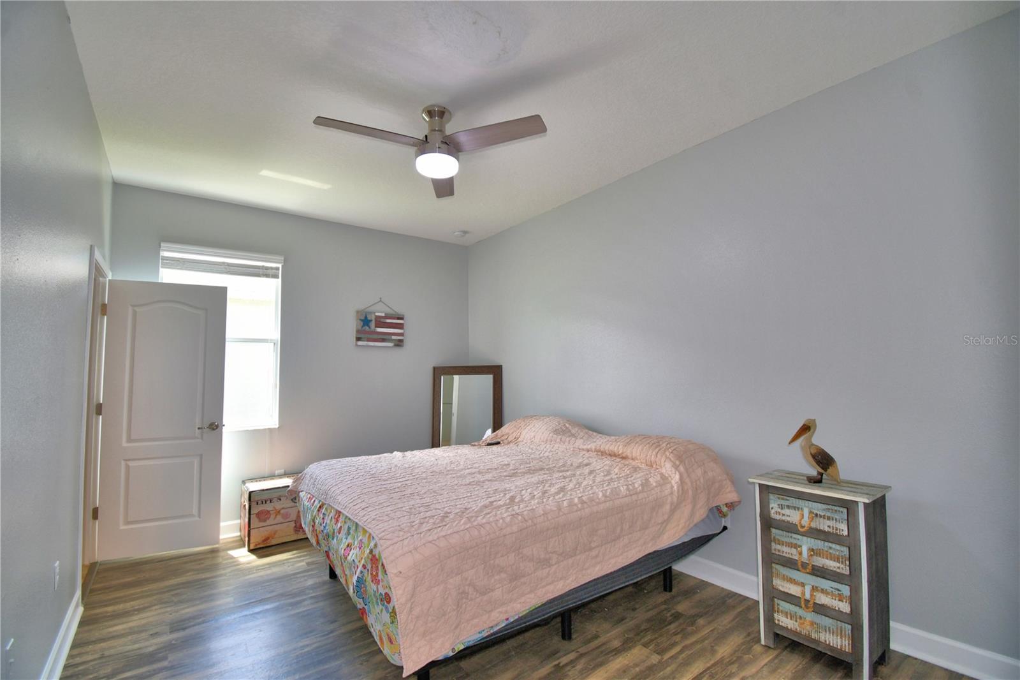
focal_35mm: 15
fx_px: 425
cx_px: 510
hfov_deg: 100.4
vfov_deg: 77.3
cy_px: 340
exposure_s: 1/50
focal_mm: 10
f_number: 4.5
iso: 200
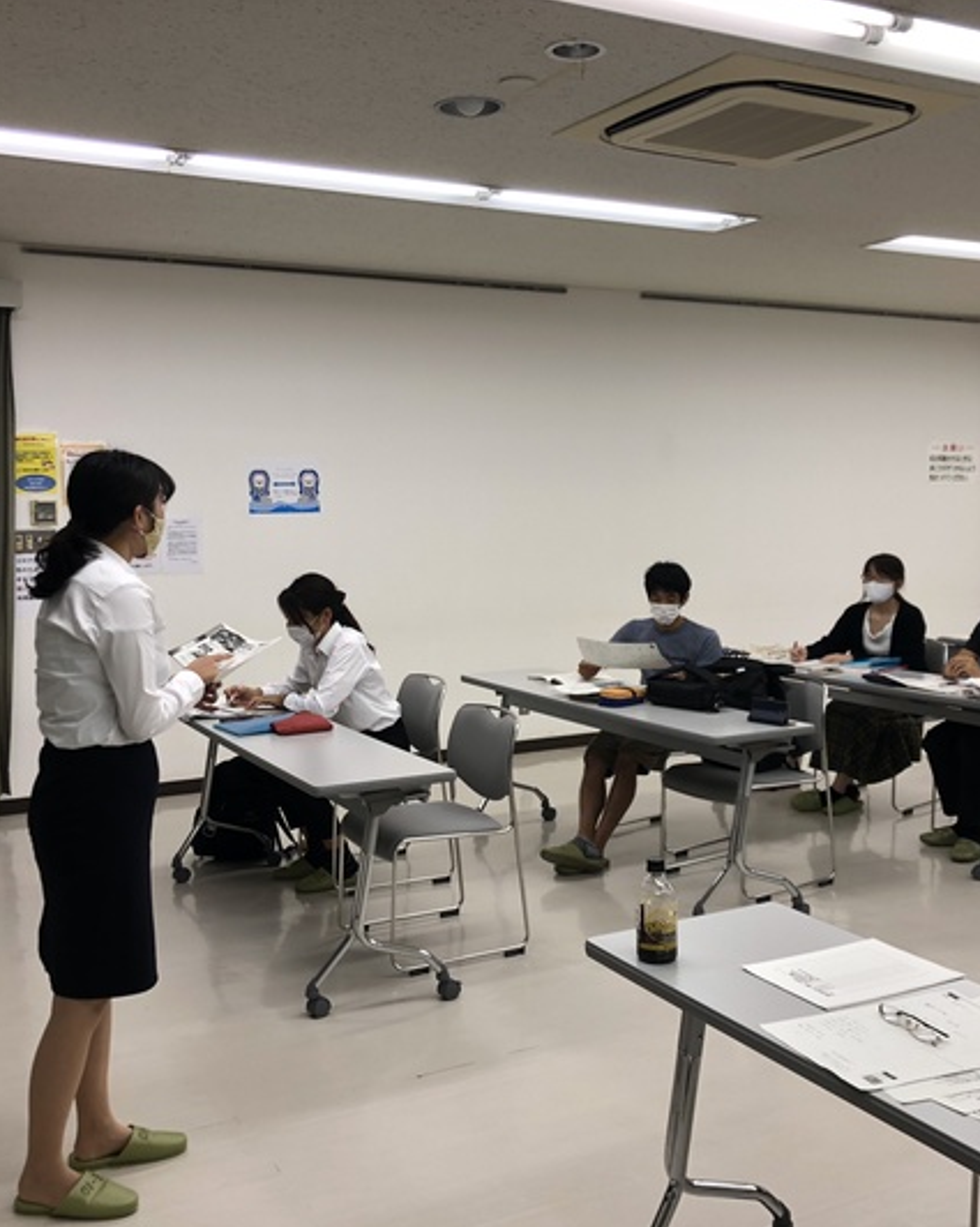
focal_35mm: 37
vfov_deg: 49.1
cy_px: 614
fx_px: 1343
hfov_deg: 40.1
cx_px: 484
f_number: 1.8
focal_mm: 4
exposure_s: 1/120
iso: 64
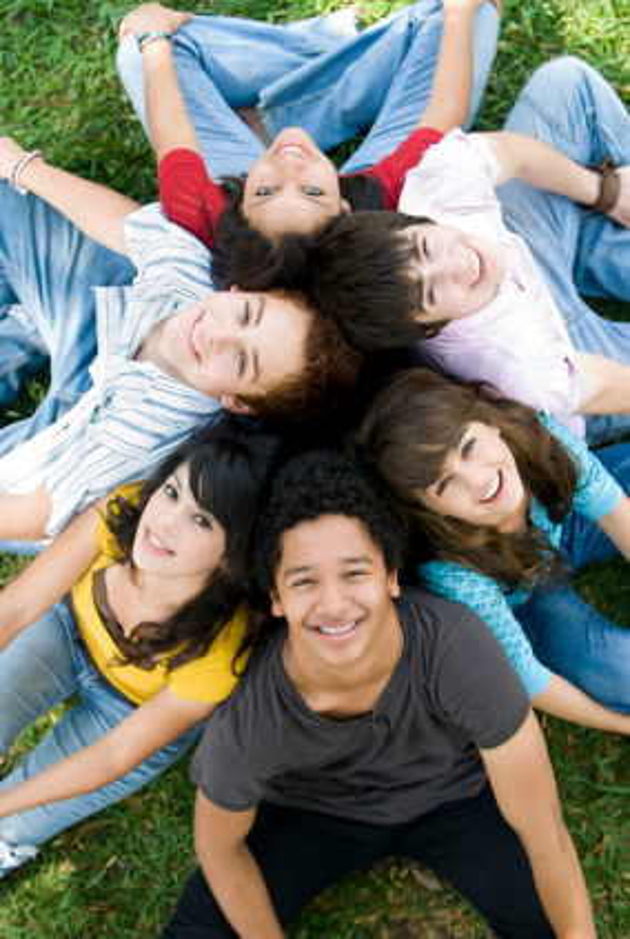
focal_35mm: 105
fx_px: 2743
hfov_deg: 13.1
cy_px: 470
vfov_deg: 19.4
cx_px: 315
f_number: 2.8
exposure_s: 1/125
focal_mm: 70
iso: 100
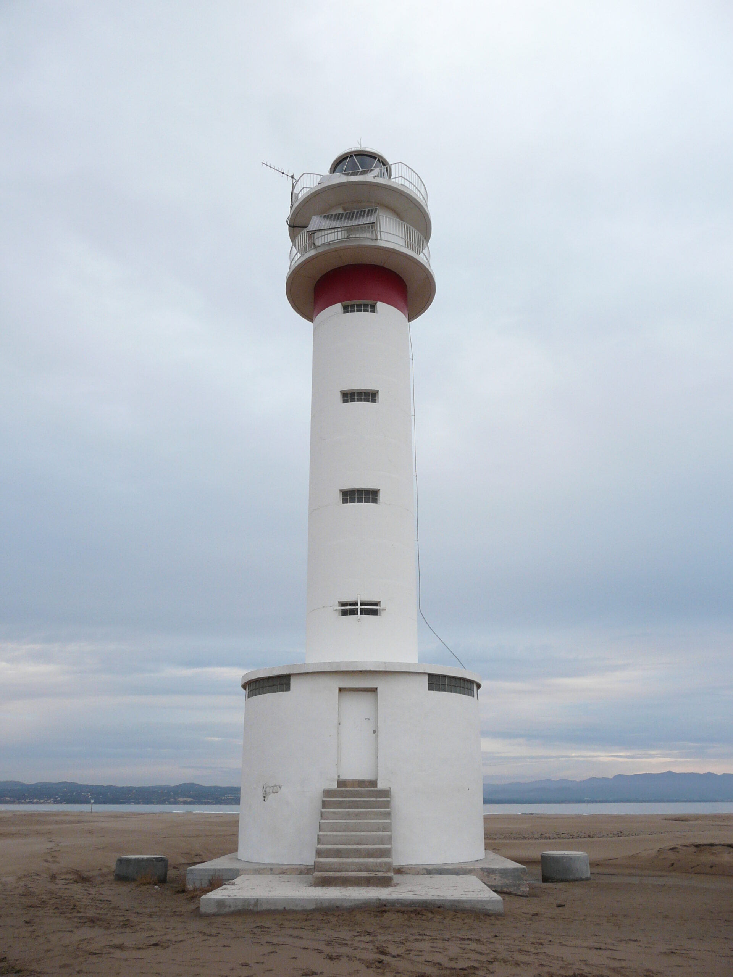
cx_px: 366
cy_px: 488
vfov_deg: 63.4
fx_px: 791
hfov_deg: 49.7
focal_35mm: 28
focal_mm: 4.6
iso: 100
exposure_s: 1/50
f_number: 2.8
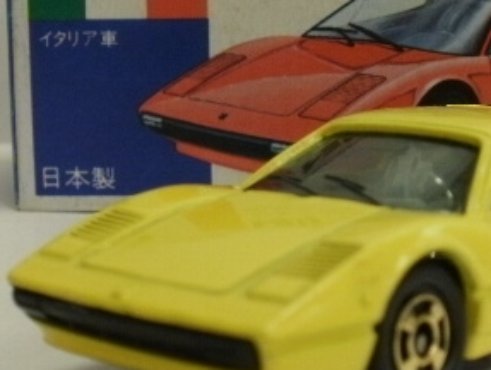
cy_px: 128
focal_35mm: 98
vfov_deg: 15.1
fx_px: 1392
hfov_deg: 19.9
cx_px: 352
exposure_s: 1/30
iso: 125
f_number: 4
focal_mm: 7.7
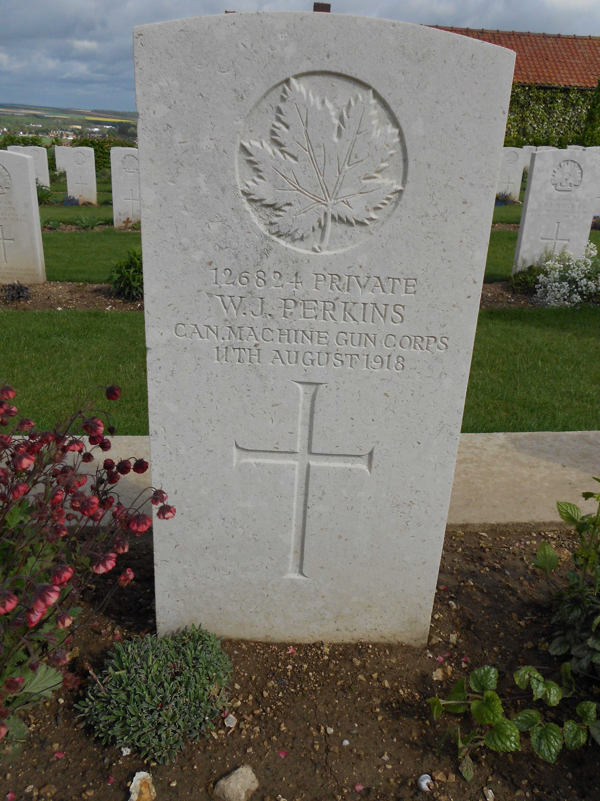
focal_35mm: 29
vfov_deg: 61.7
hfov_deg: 48.2
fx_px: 670
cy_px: 400
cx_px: 300
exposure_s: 1/250
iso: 80
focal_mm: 5.1
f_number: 8.5
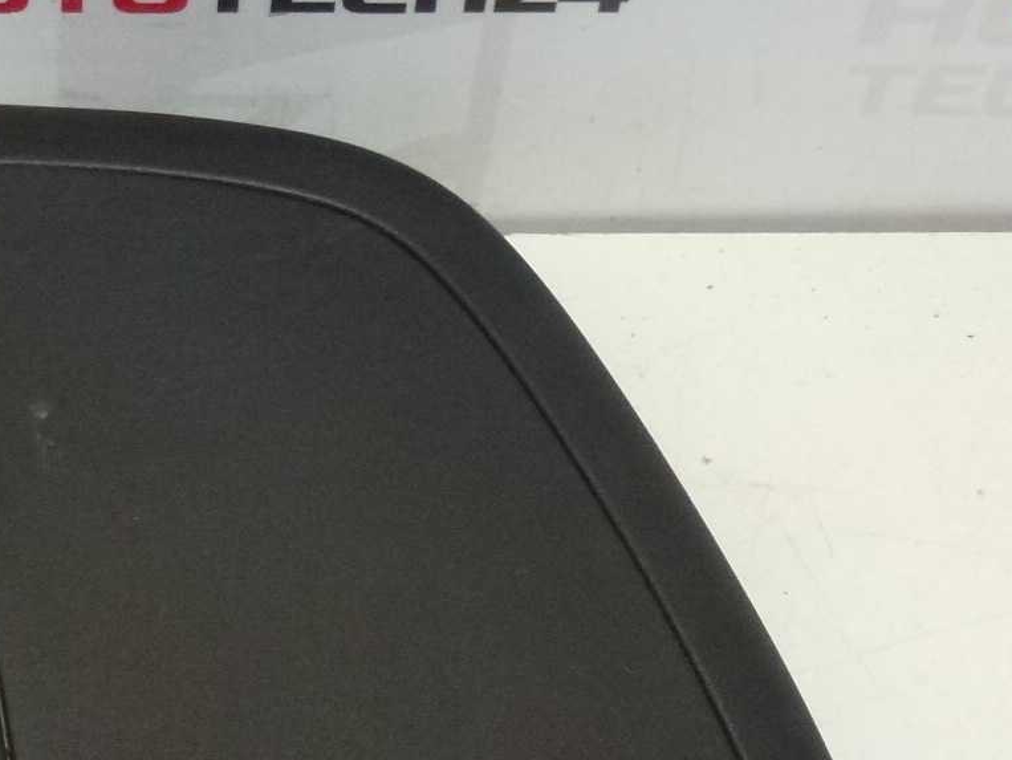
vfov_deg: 13.2
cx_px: 239
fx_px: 3217
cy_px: 845
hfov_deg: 17.8
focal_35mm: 110
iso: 400
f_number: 3.9
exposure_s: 1/250
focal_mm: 7.4
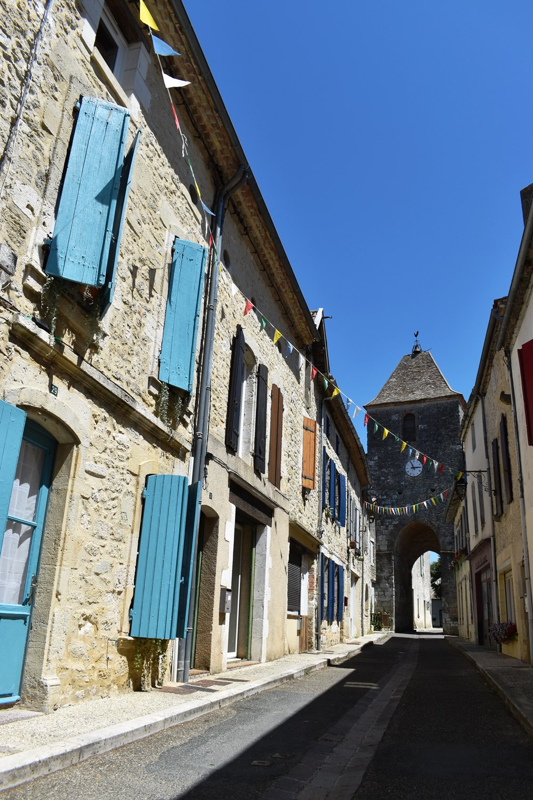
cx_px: 266
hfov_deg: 47.9
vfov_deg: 67.4
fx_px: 600
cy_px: 400
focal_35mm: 27
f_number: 9
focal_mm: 18
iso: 100
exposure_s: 1/320
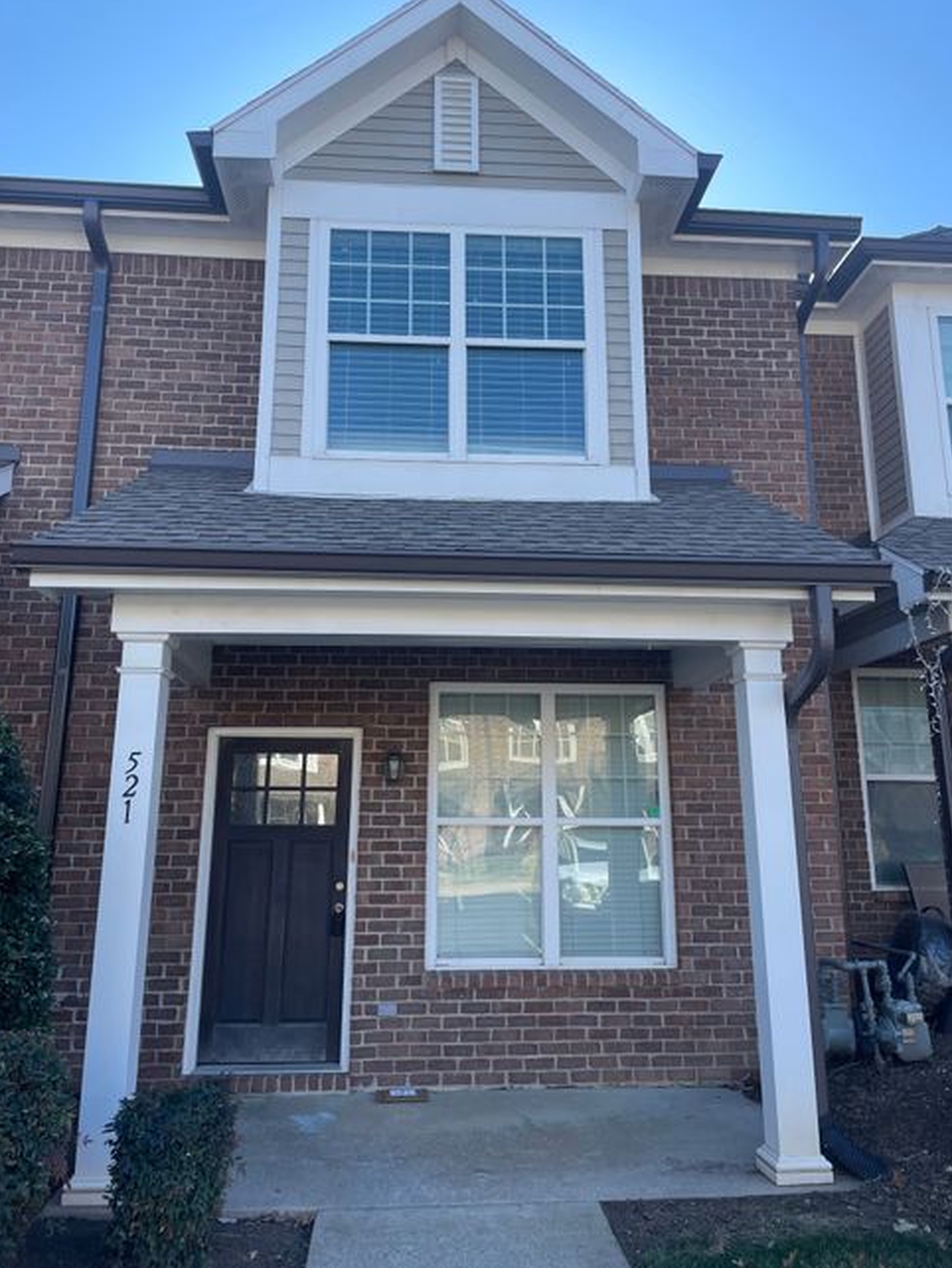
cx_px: 472
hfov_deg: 51.4
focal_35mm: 27
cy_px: 613
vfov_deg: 65.3
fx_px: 989
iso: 32
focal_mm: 4.2
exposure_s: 1/647
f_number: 1.6
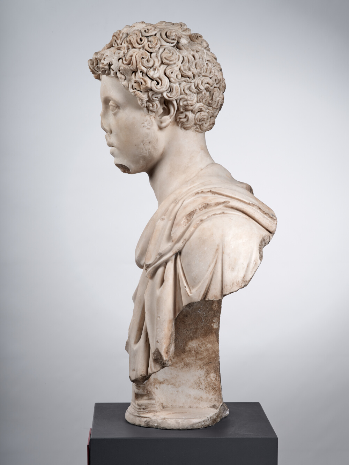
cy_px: 232
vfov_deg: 30.7
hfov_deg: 23.3
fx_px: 847
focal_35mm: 63
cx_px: 174
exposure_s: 1/125
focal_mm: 80
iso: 200
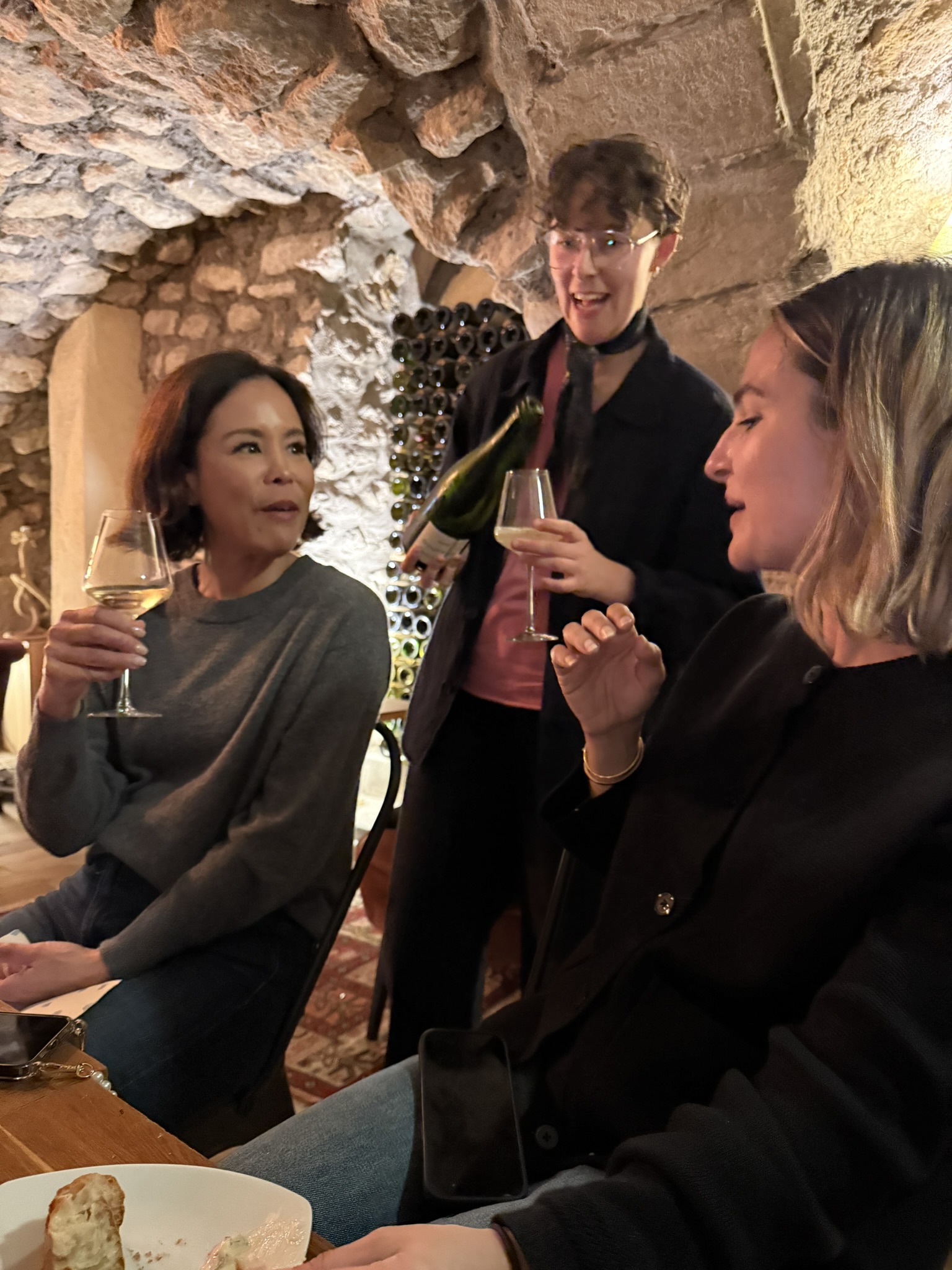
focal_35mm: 24
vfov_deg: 71.6
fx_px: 880
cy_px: 635
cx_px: 476
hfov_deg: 56.8
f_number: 1.78
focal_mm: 6.76
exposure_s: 1/25
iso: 1250
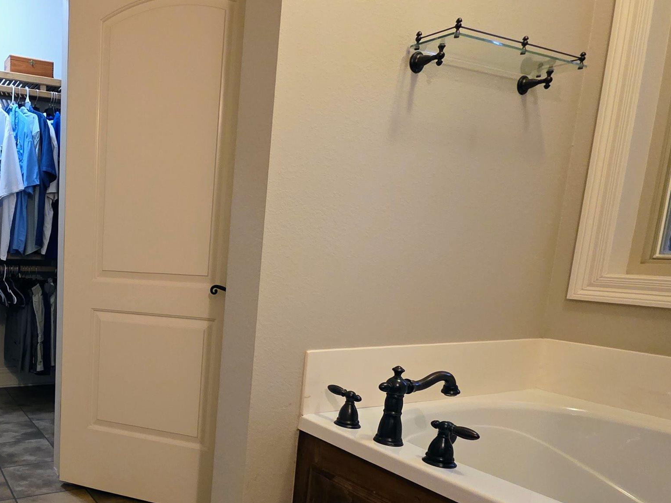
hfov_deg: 59.8
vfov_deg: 52.2
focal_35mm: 26
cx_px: 100
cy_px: 328
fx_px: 504
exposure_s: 1/60
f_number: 1.9
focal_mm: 2.2
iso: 640
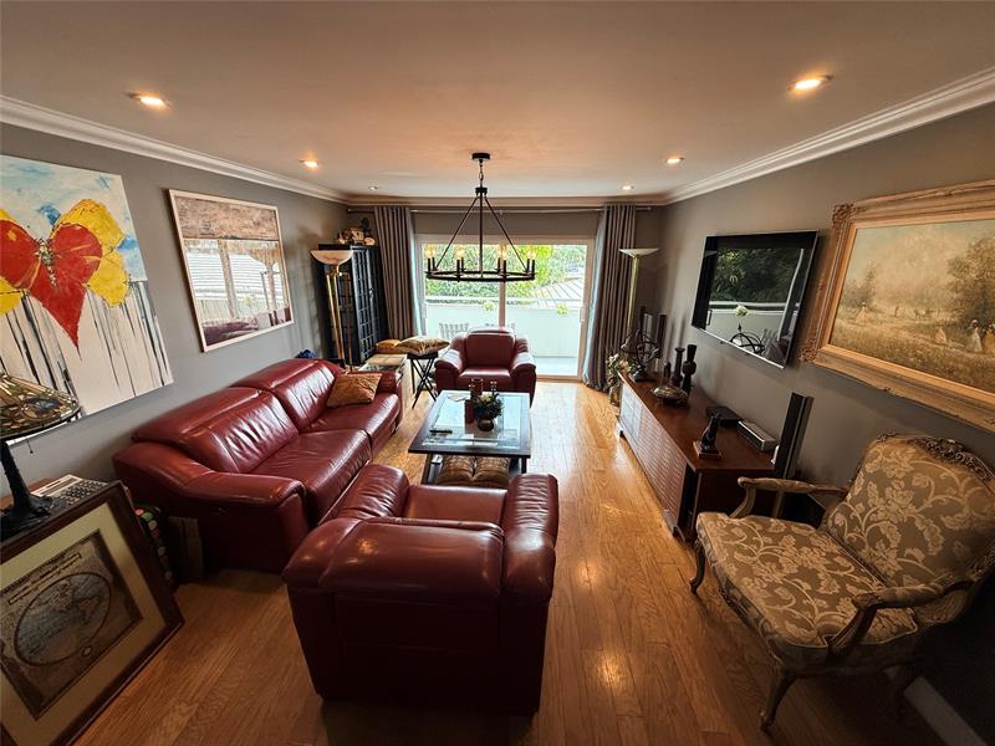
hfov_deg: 102.1
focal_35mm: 14
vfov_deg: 85.7
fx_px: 402
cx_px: 498
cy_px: 373
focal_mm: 2.22
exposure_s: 1/120
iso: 64
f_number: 2.2
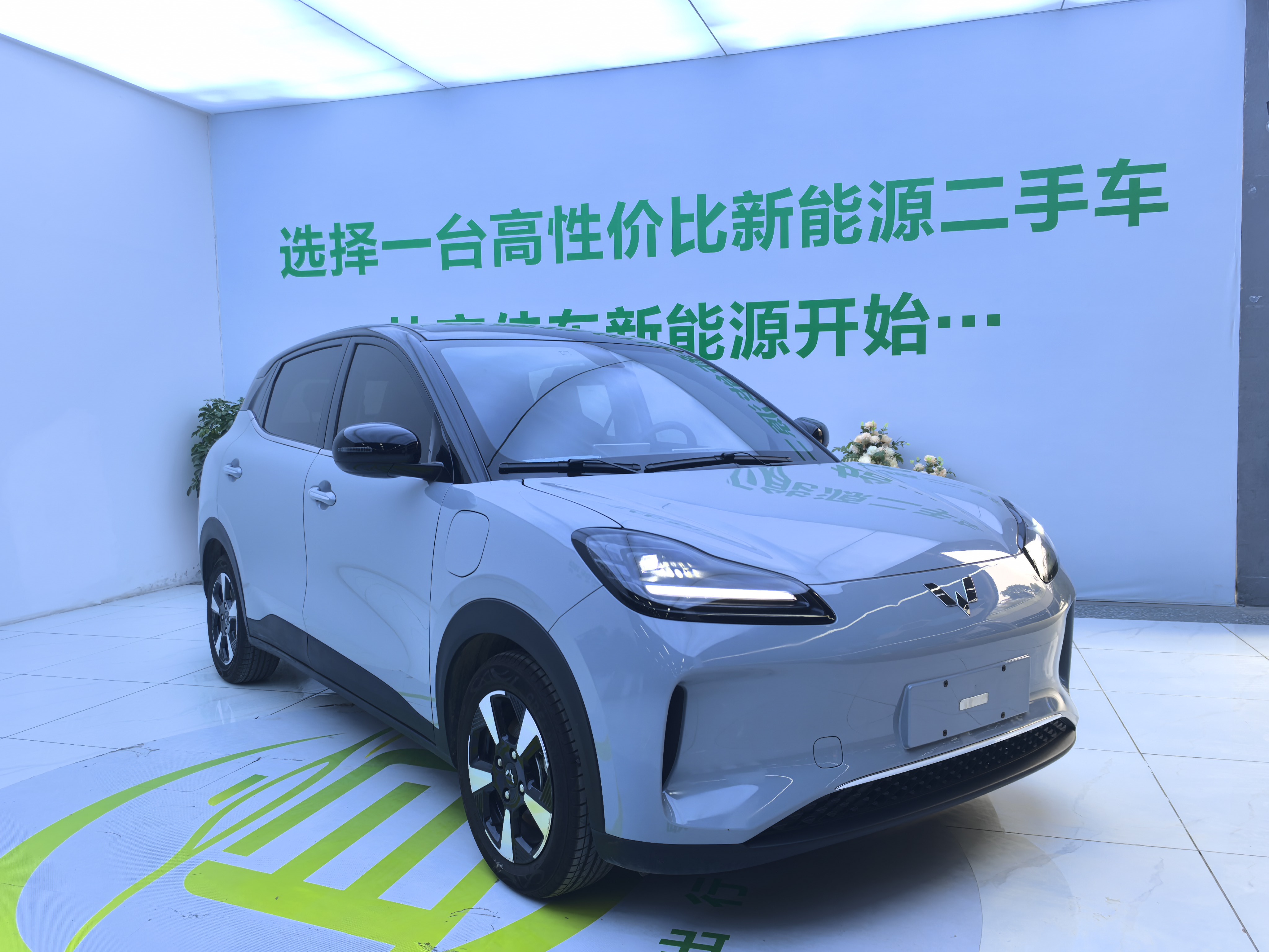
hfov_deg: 65.3
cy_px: 476
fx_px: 990
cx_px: 634
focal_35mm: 27
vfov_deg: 51.4
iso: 50
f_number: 2
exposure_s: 1/103
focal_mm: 5.75
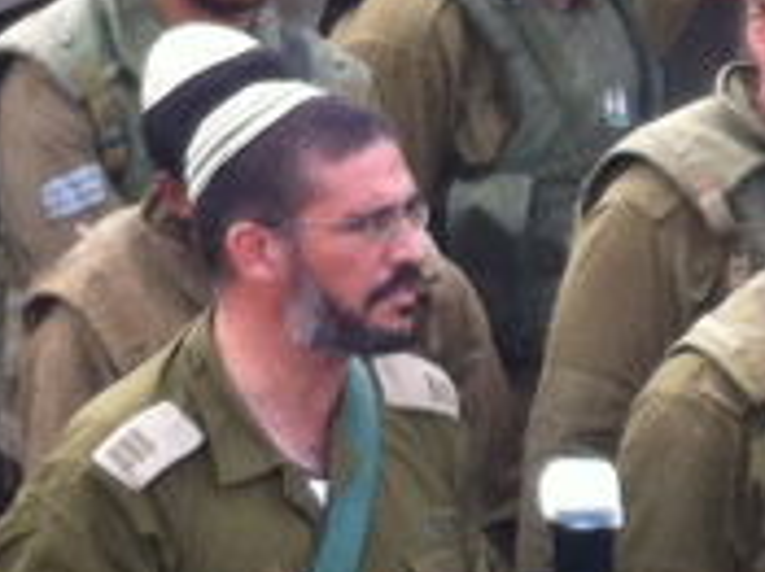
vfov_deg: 5.7
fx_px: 5720
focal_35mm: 259
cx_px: 1364
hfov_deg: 7.4
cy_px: 655
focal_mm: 3.85
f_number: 2.8
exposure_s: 1/277
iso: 80
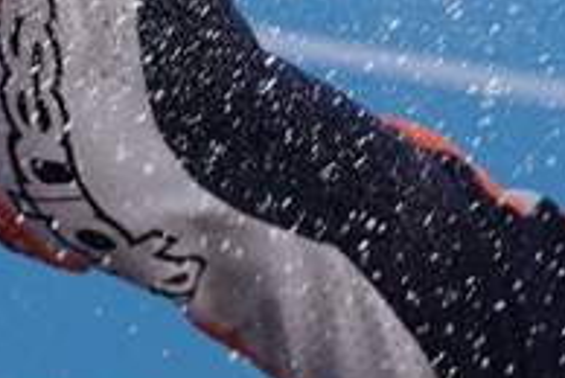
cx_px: 140
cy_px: 137
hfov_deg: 1.9
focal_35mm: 1068
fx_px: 16787
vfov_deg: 1.3
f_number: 4.5
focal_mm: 173
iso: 160
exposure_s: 1/800
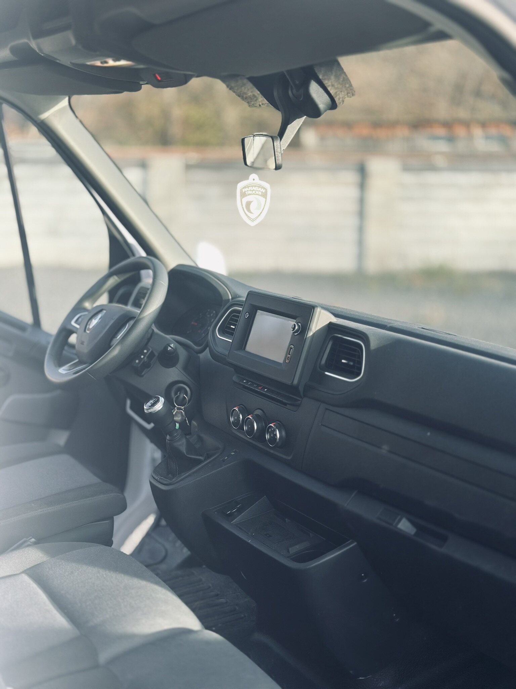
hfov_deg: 30.3
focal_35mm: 48
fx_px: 954
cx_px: 258
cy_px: 344
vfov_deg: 39.7
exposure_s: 1/244
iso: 80
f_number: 1.78
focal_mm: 6.86
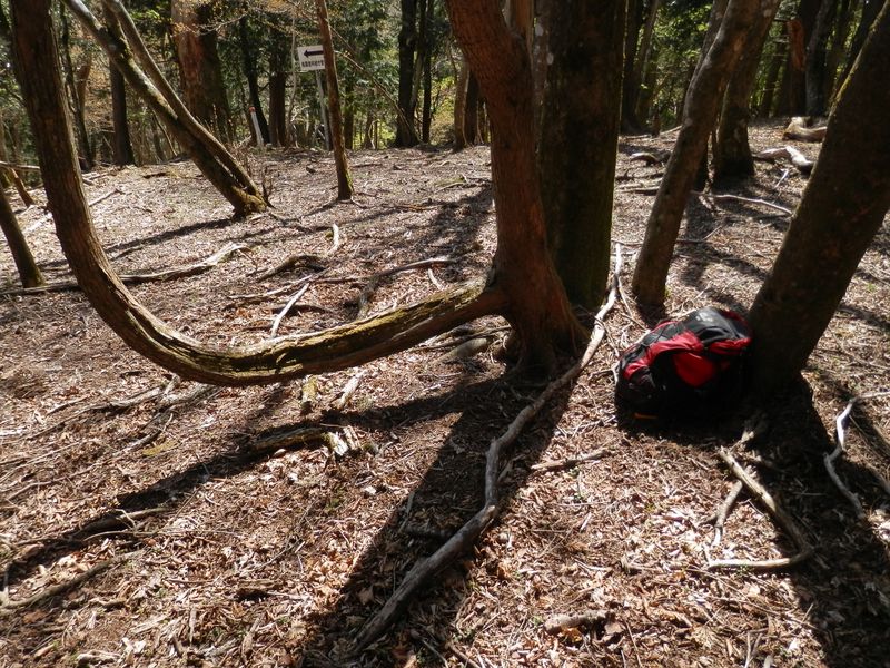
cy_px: 334
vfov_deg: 54.9
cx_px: 445
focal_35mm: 25
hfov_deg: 69.4
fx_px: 643
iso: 80
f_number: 3
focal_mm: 4.5
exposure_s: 1/320
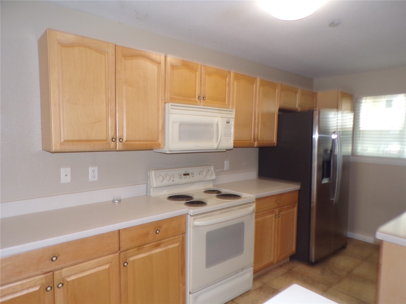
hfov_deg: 71.6
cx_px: 203
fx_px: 281
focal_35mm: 24
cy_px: 152
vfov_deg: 56.8
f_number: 3
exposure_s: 1/34
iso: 200
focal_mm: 4.3
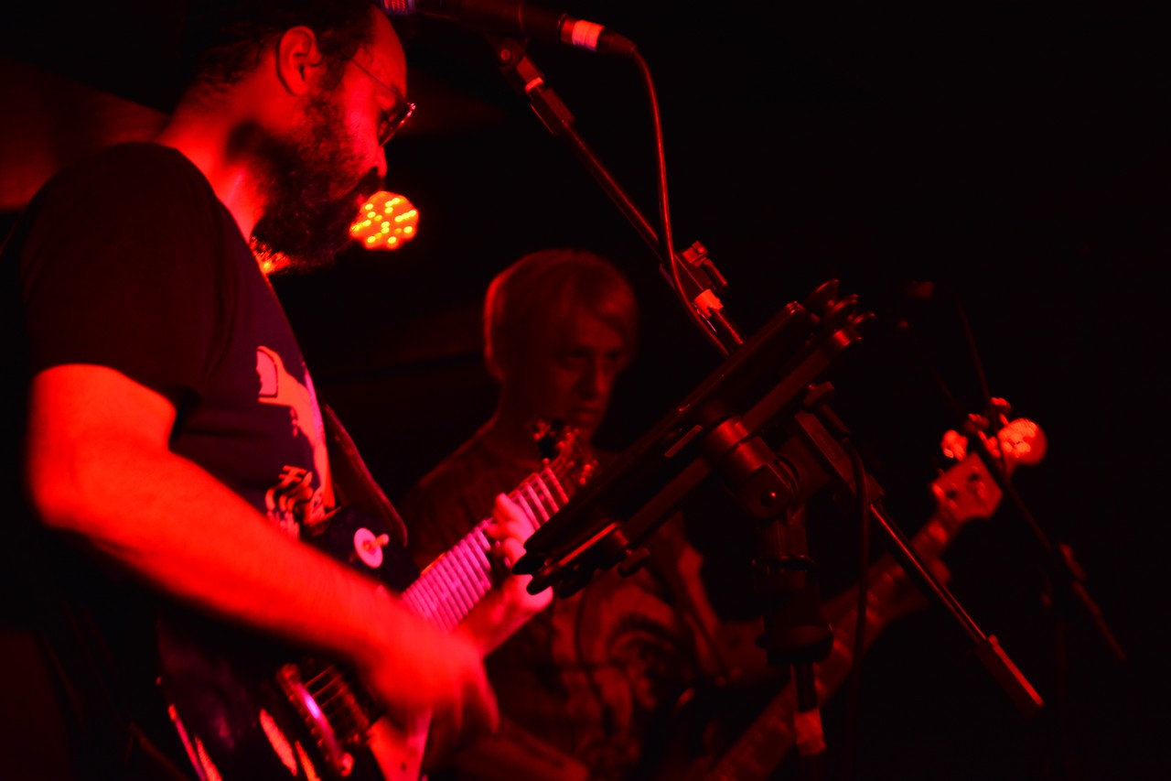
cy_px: 390
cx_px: 586
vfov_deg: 17.5
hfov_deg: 26.0
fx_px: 2537
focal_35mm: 78
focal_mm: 52
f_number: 5.6
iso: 1000
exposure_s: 1/20
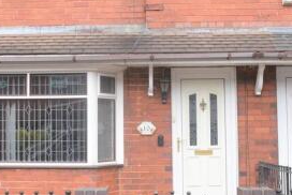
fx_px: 528
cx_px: 97
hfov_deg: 30.7
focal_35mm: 65
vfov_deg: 21.0
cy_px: 82
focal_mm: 18
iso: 200
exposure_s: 1/250
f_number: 8
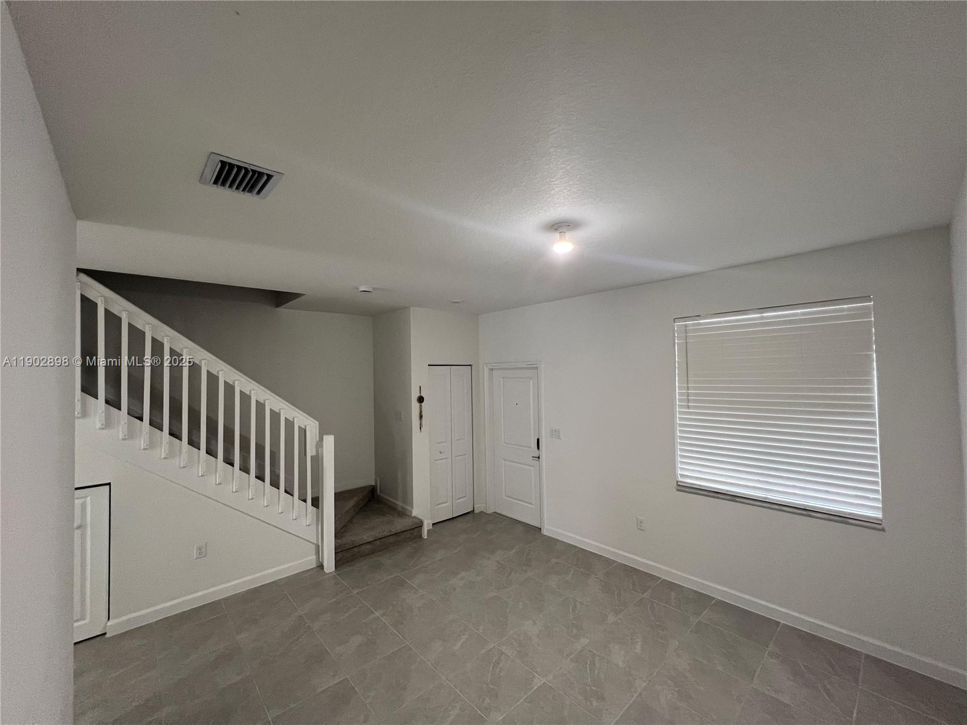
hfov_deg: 106.2
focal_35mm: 13
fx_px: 363
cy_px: 362
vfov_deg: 89.9
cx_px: 484
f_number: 1.8
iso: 320
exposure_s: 1/60
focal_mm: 1.57
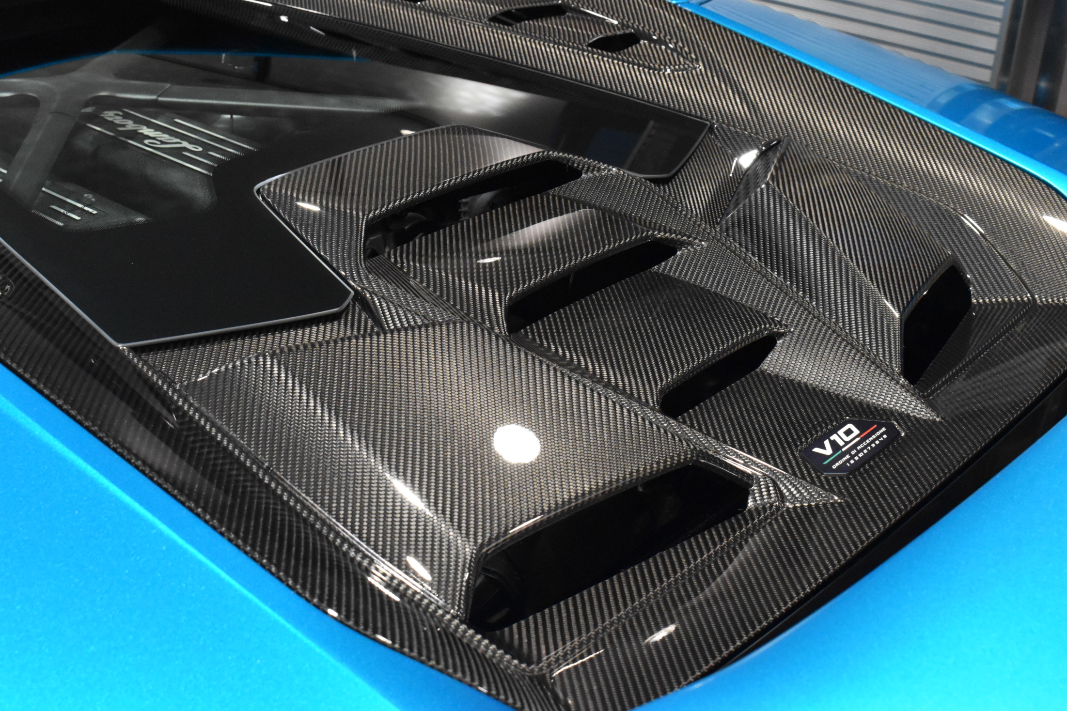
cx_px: 479
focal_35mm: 51
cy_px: 303
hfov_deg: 39.1
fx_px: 1499
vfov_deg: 26.7
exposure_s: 1/50
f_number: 8
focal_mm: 29
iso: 4000
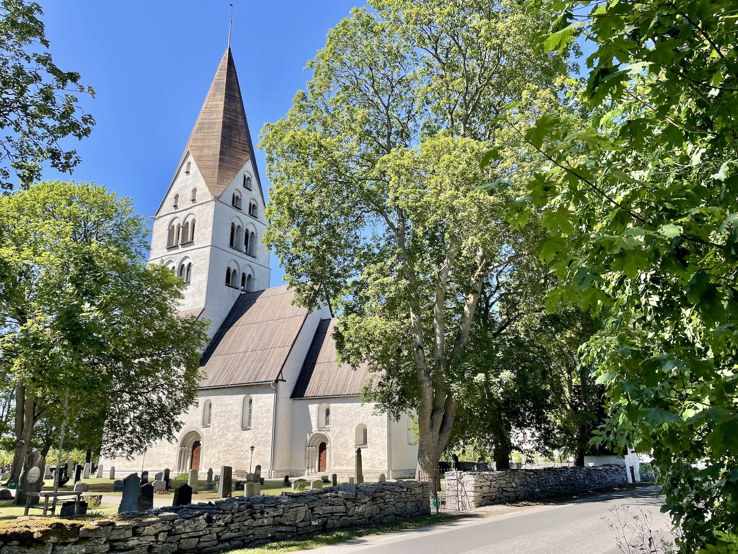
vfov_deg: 53.1
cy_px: 277
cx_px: 369
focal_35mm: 26
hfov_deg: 67.3
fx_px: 554
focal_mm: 4.2
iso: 32
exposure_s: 1/1435
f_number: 1.6
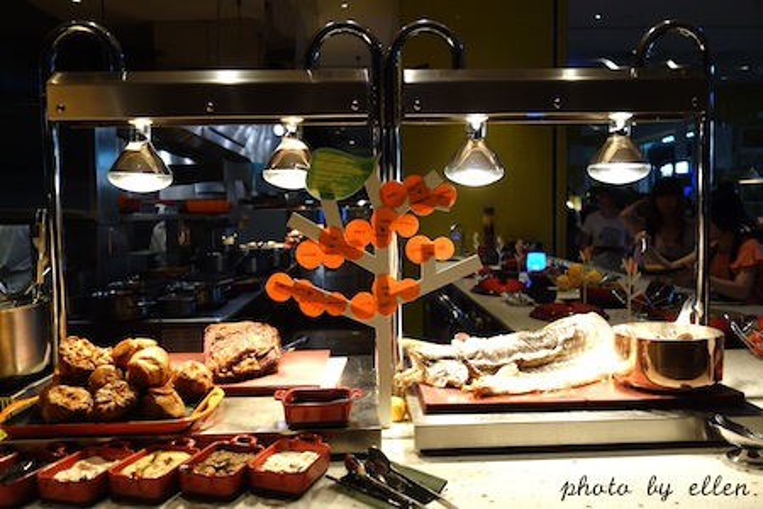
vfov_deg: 46.4
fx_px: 593
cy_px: 254
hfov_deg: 65.5
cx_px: 382
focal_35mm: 28
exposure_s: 1/125
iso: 500
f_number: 1.8
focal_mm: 10.4
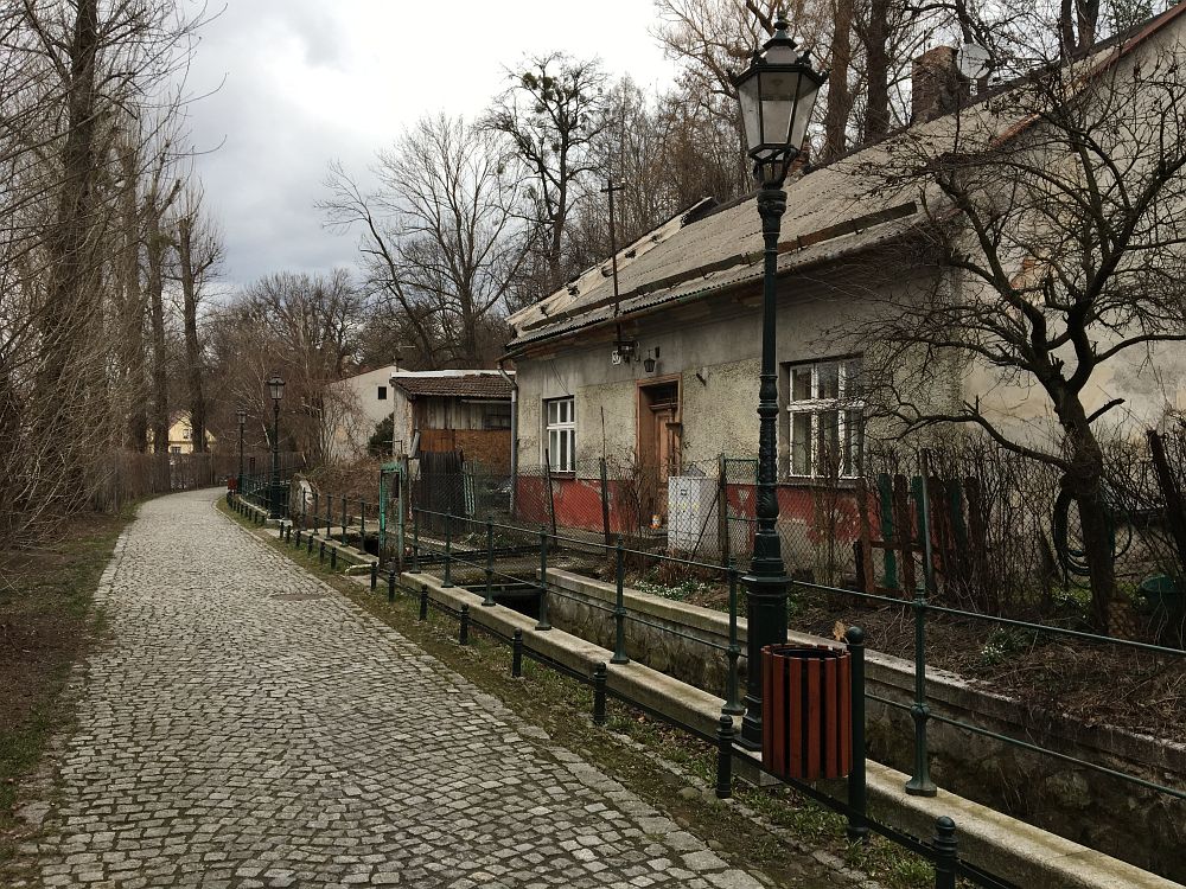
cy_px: 444
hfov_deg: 61.7
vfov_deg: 48.2
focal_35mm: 29
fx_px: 994
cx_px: 593
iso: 25
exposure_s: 1/591
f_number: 2.2
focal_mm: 4.15
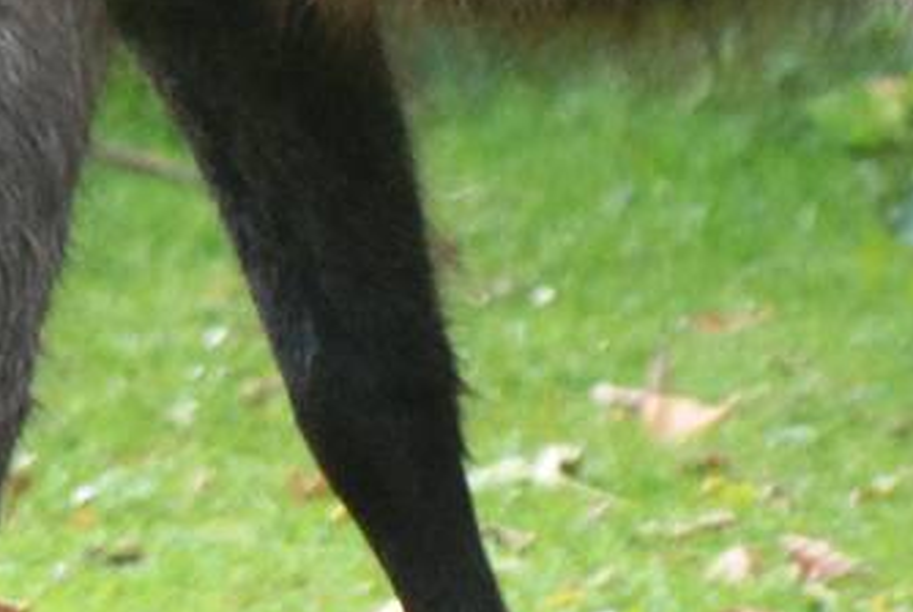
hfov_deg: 1.2
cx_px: -243
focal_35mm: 1724
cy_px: 48
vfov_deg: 0.8
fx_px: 43800
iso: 1000
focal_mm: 240
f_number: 5.3
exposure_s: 1/400
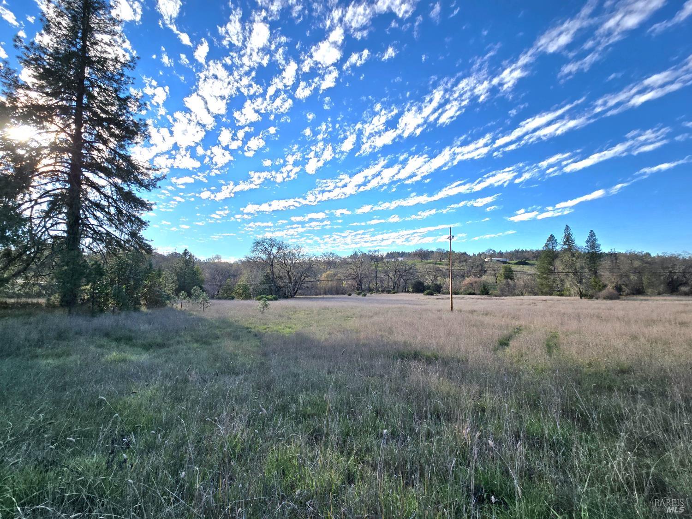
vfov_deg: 89.9
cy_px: 260
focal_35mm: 13
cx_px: 346
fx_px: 260
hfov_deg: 106.2
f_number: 2.2
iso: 50
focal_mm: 2.2
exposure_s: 1/2500
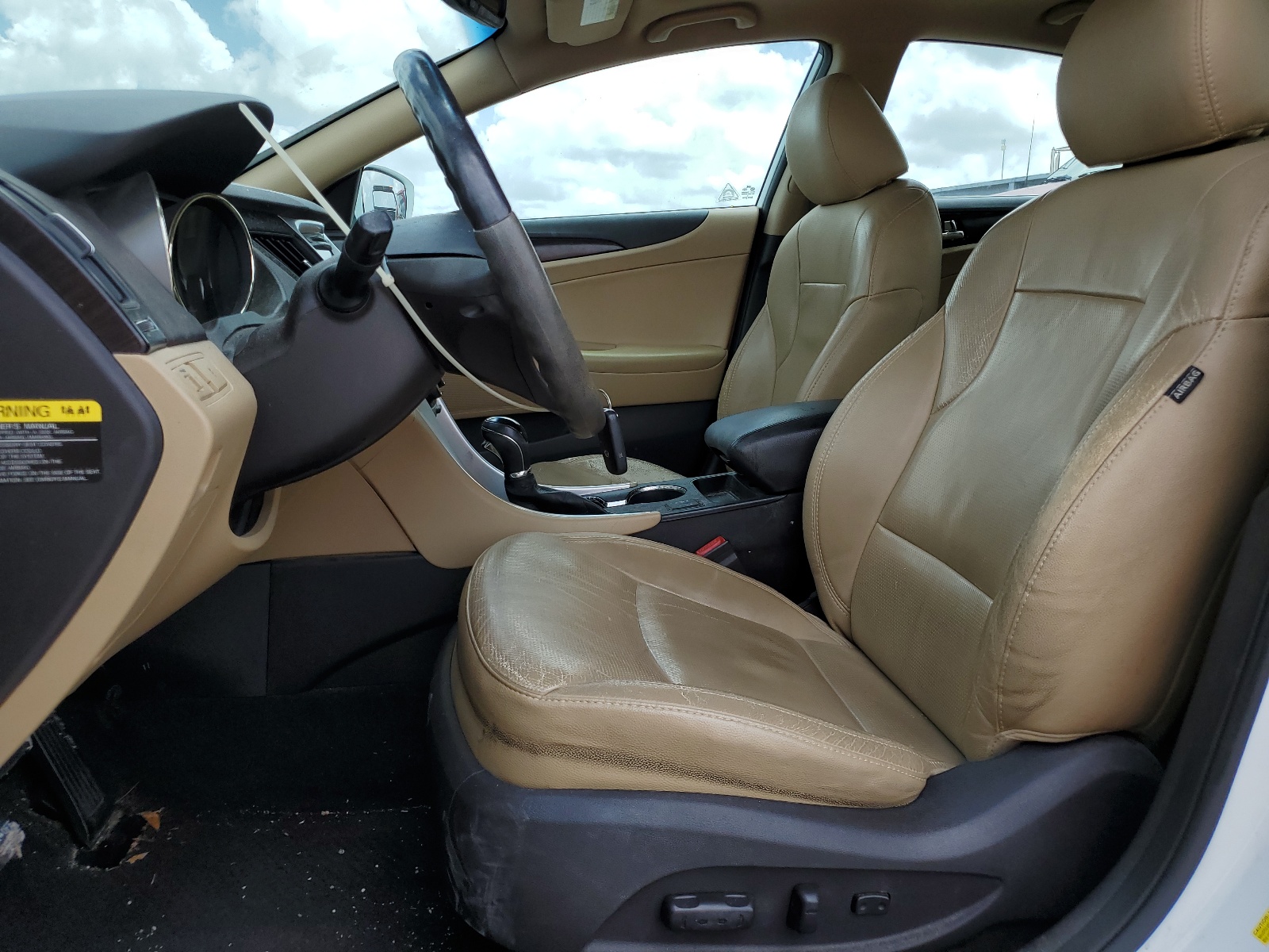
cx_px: 634
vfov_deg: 53.1
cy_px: 476
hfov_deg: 67.3
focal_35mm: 26
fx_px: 953
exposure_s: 1/1667
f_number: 1.5
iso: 50
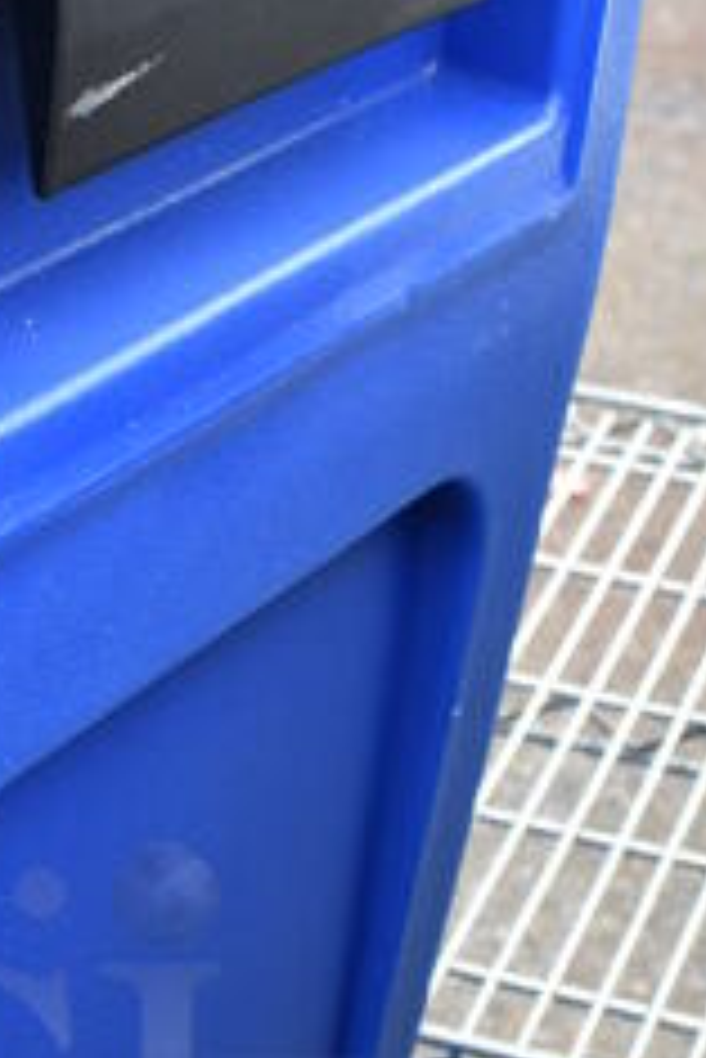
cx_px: -99
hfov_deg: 12.8
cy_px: 1078
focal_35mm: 105
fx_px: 3084
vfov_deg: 18.9
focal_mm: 18
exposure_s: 1/125
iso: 200
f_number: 5.6
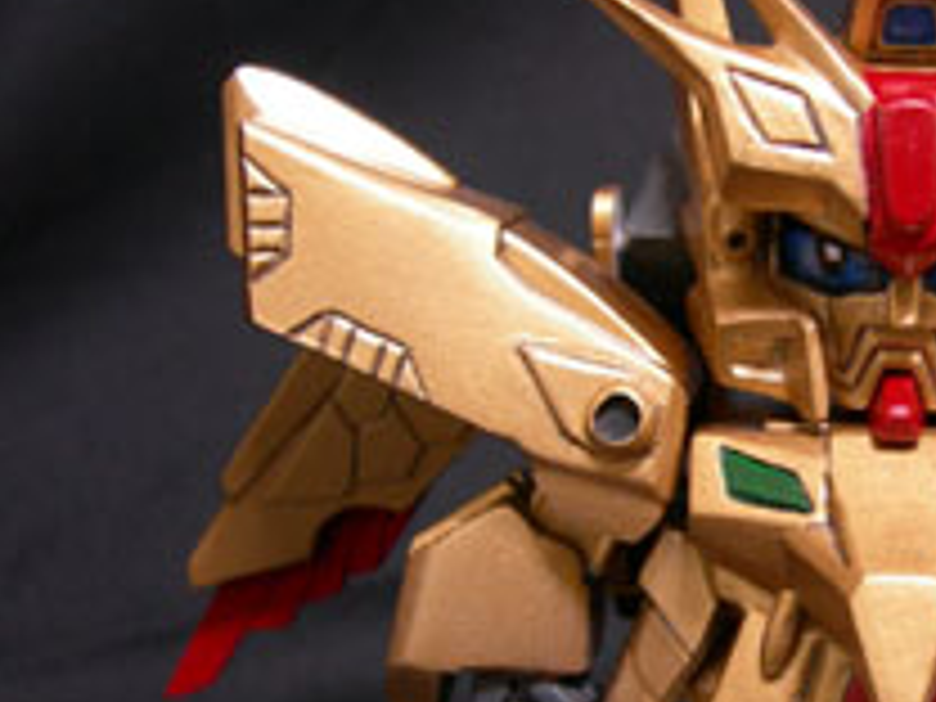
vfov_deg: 20.1
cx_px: 846
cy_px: 468
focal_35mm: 73
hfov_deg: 25.8
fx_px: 1974
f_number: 2.8
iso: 141
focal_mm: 7.8
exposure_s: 1/4
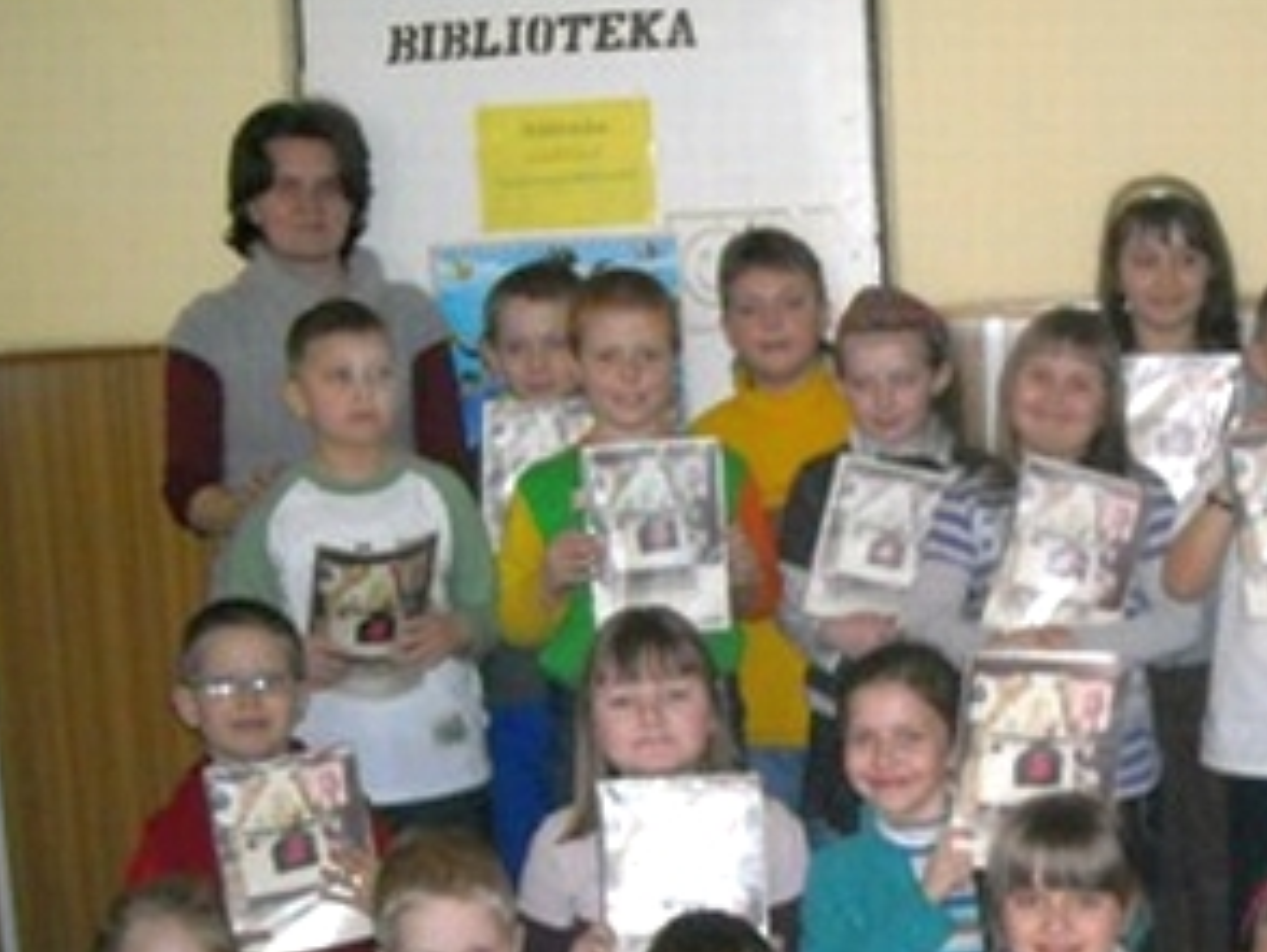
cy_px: 687
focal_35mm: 63
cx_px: 983
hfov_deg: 30.1
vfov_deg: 23.1
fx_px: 2308
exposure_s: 1/60
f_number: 2.8
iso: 400
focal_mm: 5.7
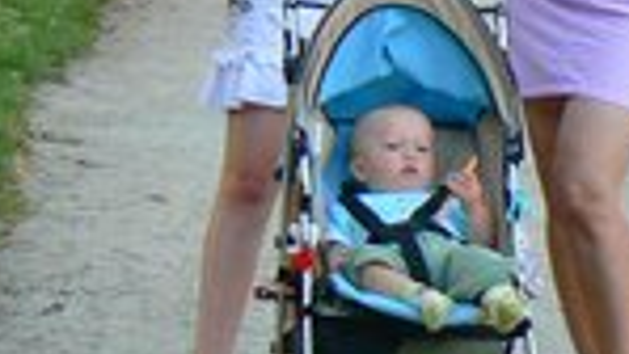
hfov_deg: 6.8
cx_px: 827
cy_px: -88
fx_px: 5223
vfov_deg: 3.9
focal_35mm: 313
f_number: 3.2
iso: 80
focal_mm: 11.2
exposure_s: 1/60
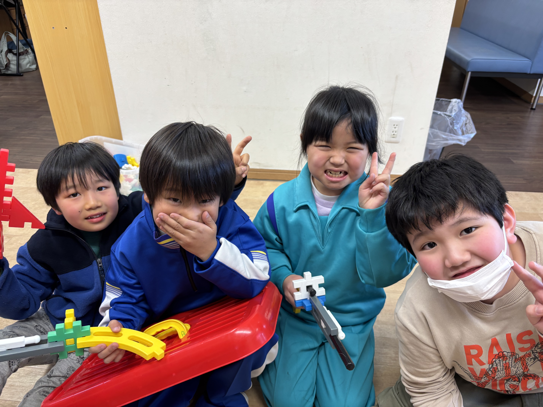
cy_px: 204
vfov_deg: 53.1
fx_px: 408
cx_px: 272
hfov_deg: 67.3
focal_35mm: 26
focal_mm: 5.96
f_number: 1.6
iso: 125
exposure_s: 1/100
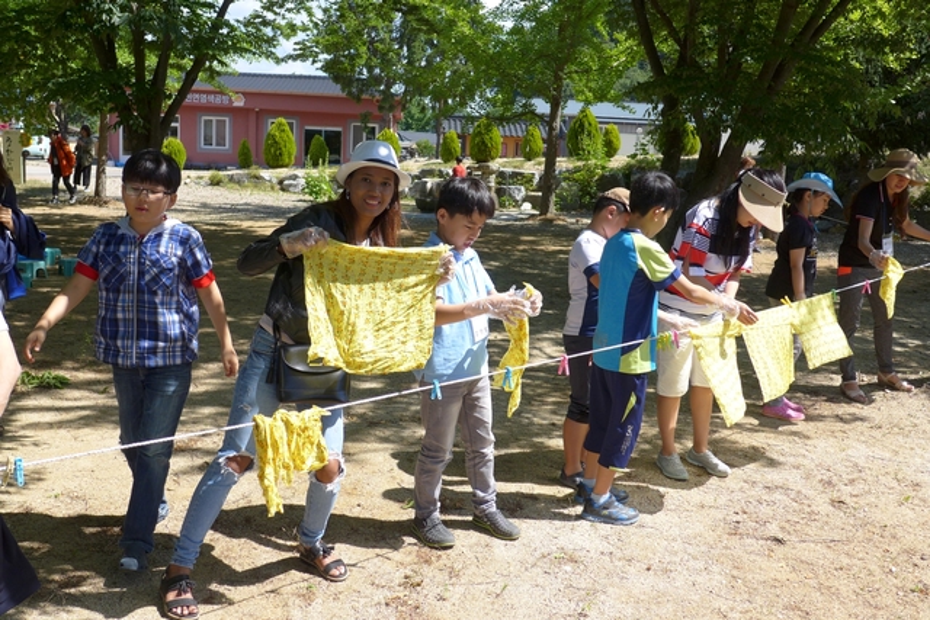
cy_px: 310
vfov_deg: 36.0
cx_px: 465
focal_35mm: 37
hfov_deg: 51.9
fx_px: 956
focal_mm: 7.3
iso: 80
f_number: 2
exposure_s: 1/2000
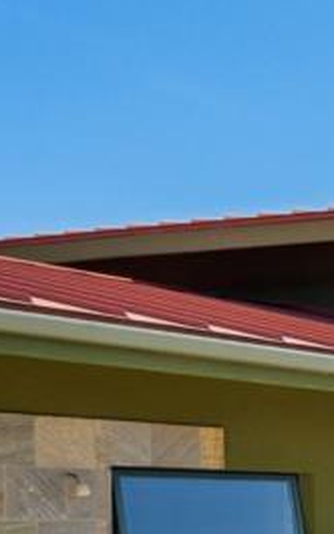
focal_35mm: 80
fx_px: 1163
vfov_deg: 24.3
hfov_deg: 9.5
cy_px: 575
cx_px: 1169
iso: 400
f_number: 9
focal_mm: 16
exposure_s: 1/1250
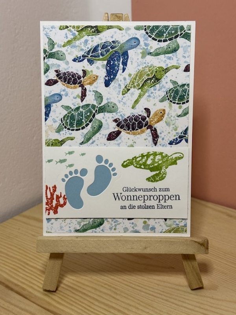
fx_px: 436
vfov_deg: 39.7
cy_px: 158
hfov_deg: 30.3
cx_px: 118
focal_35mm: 48
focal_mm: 6.86
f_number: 1.78
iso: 80
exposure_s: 1/61
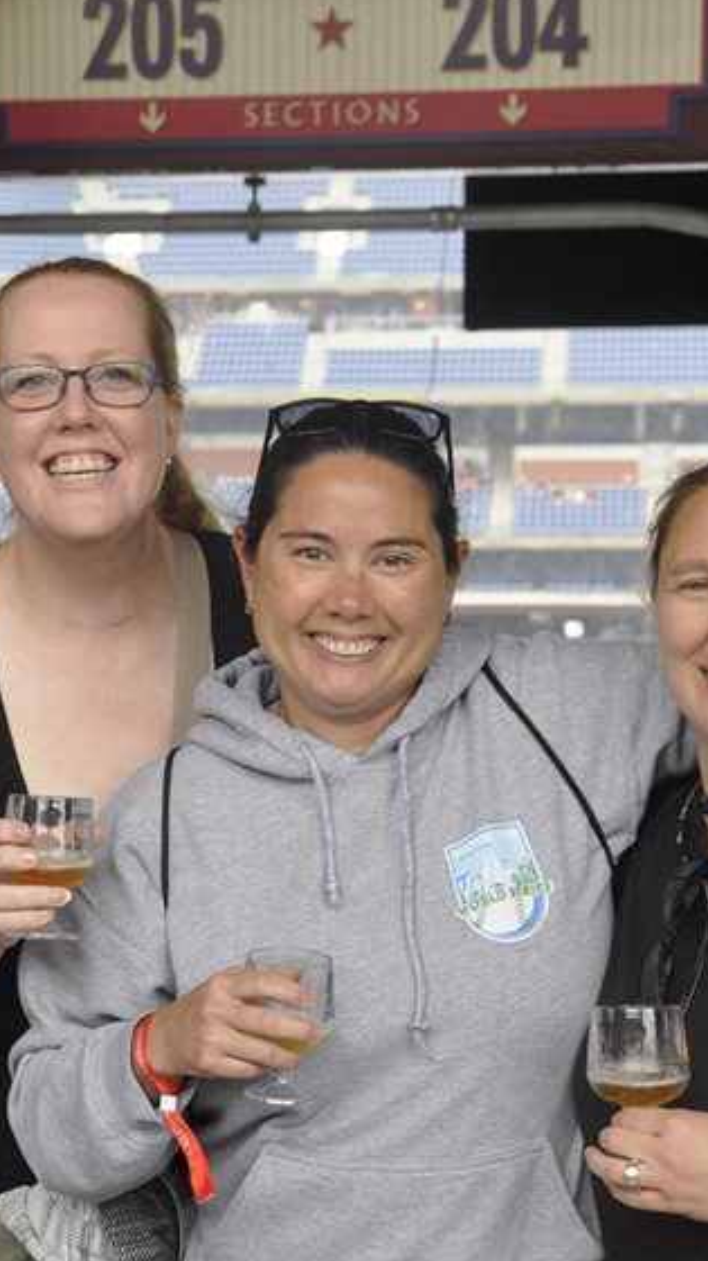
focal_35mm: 98
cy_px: 733
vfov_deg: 21.8
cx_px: 200
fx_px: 3273
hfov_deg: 12.3
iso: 400
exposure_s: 1/60
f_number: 8
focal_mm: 35
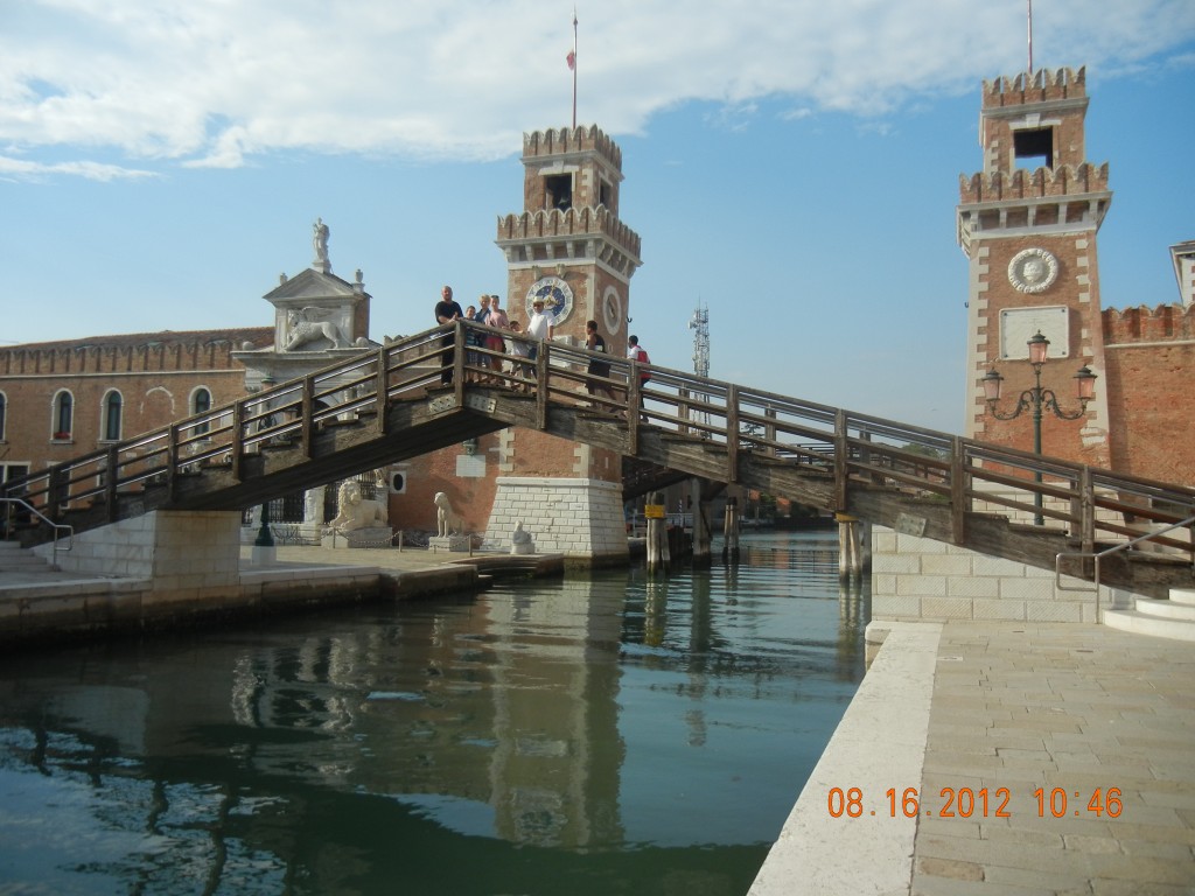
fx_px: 1036
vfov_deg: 46.8
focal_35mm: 30
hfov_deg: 60.0
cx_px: 598
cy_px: 448
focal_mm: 5.4
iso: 160
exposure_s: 1/367
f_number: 7
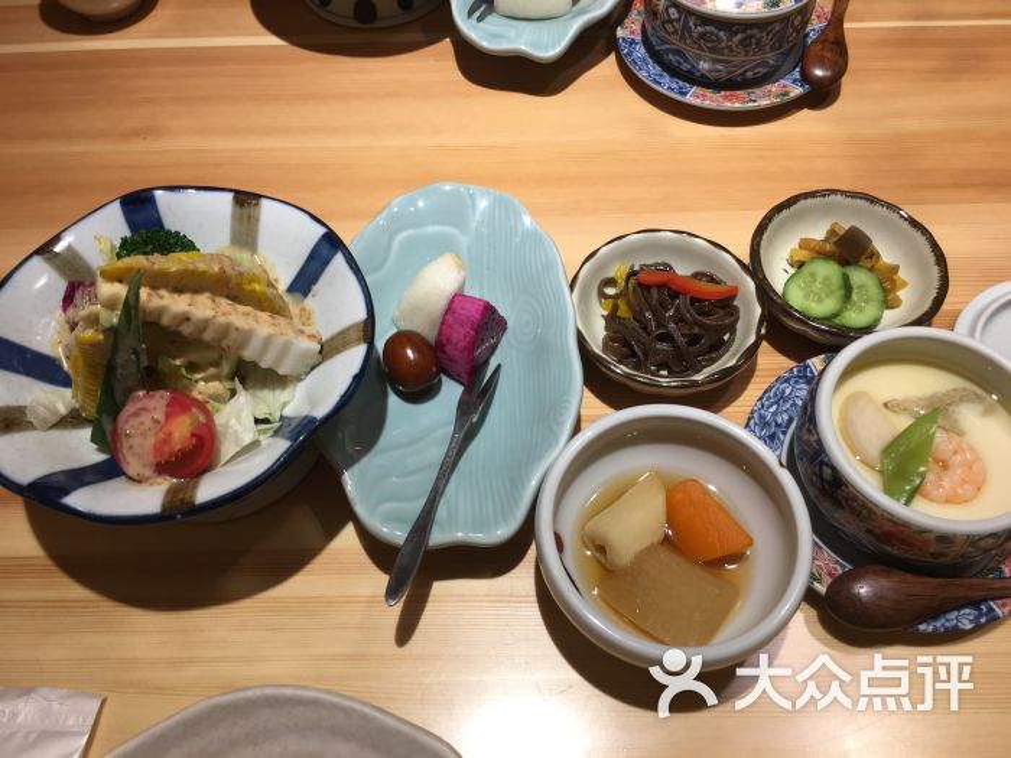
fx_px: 847
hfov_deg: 61.7
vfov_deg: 48.2
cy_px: 379
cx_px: 506
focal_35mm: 29
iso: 50
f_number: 2.2
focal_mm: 4.15
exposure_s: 1/33
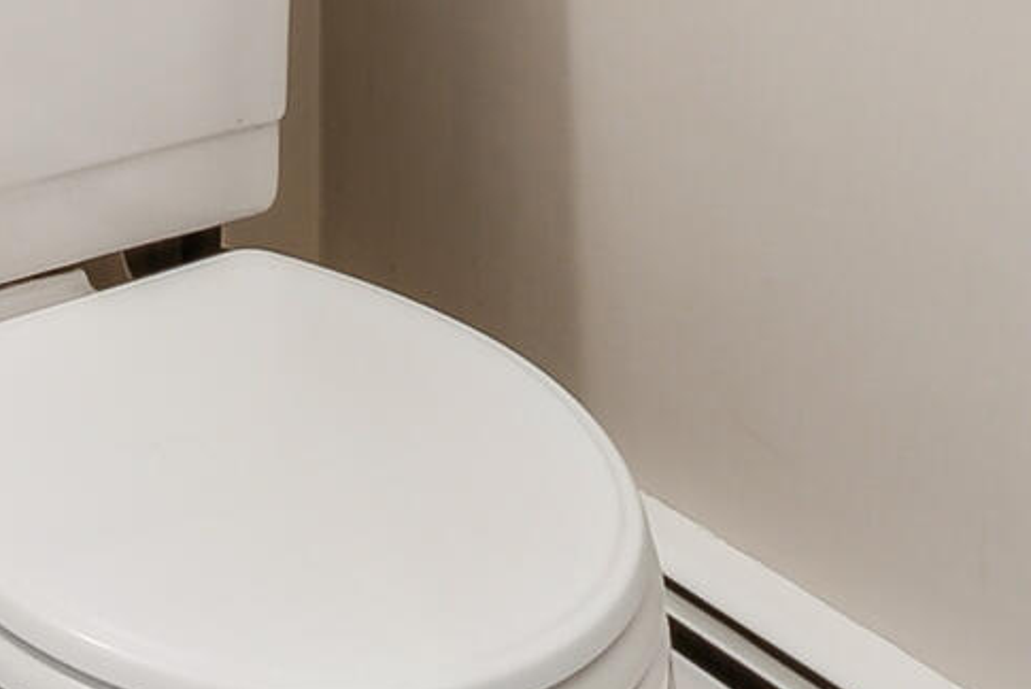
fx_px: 2837
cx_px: 123
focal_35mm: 99
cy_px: -915
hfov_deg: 20.2
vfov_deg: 11.6
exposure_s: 1/13
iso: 320
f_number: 7.1
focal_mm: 16
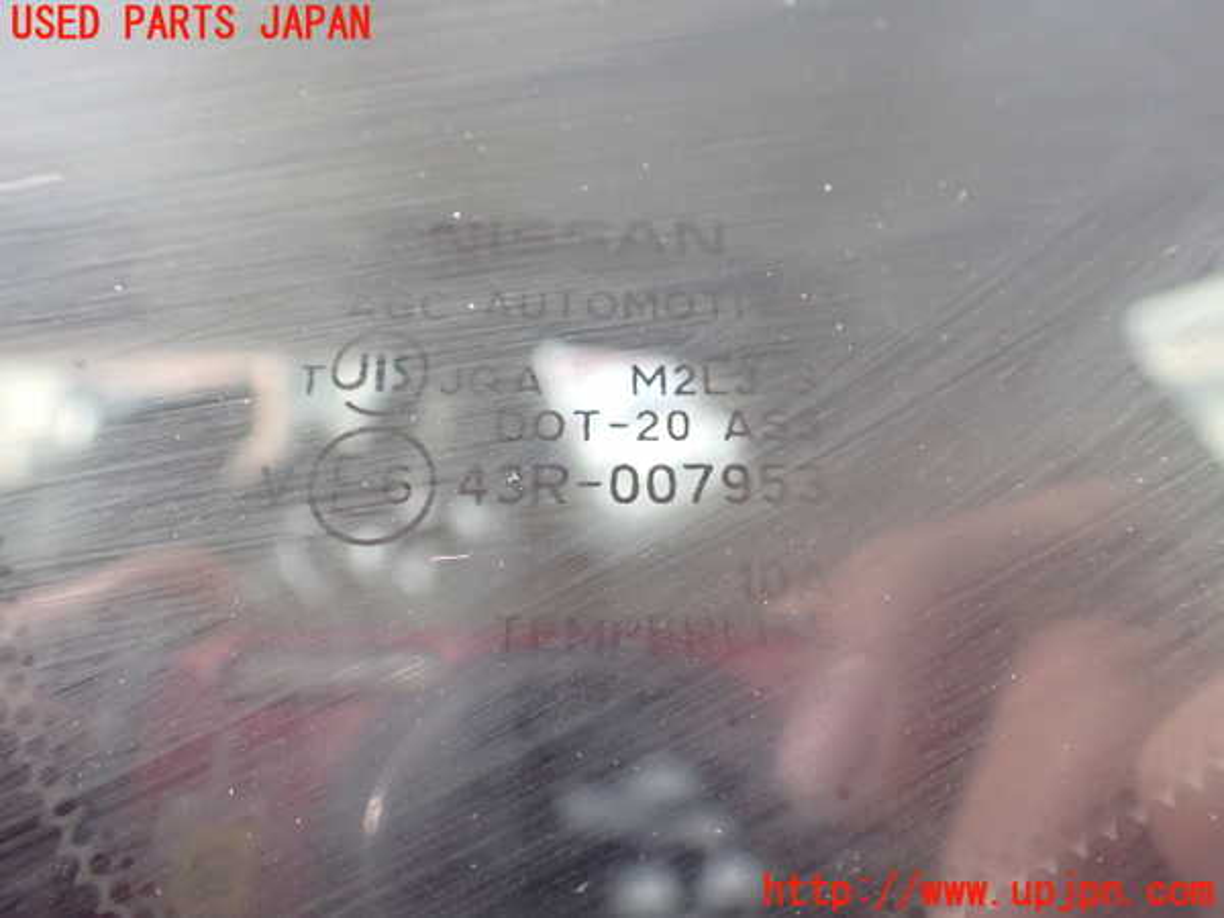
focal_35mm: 30
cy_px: 459
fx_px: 1061
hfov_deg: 60.0
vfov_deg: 46.8
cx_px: 612
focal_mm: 5.4
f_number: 2.3
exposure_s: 1/100
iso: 800
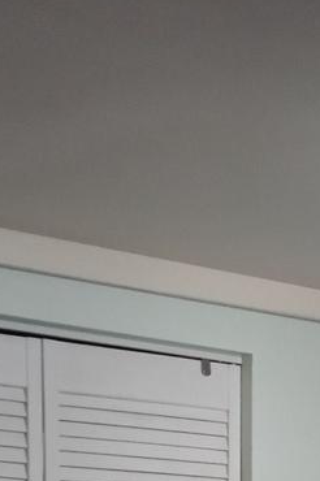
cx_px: 533
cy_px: 776
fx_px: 1616
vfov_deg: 15.3
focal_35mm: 121
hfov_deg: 10.7
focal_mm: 3.61
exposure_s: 1/30
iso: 200
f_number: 1.8
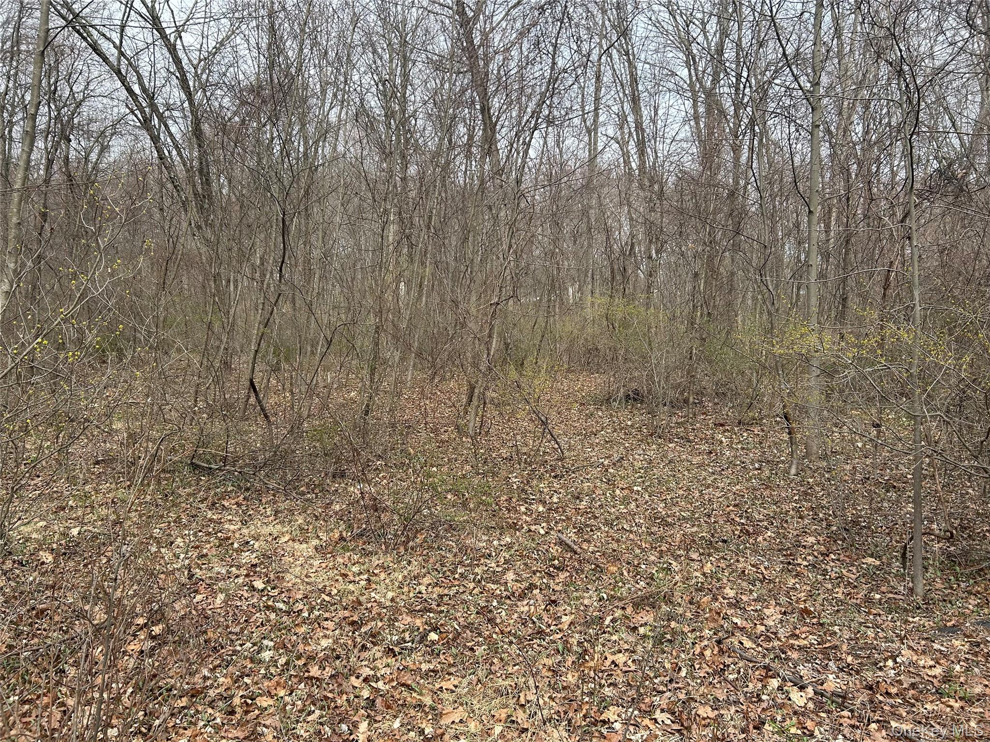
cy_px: 371
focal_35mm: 26
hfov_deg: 67.3
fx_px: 744
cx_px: 495
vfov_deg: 53.1
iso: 50
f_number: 1.5
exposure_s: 1/1135
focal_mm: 5.7
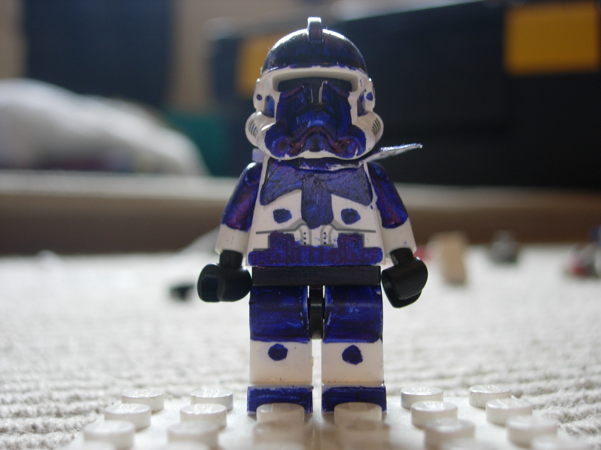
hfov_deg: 45.8
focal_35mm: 41
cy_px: 225
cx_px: 300
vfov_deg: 35.1
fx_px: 712
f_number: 2.9
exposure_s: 1/16
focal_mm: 8.5
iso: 64
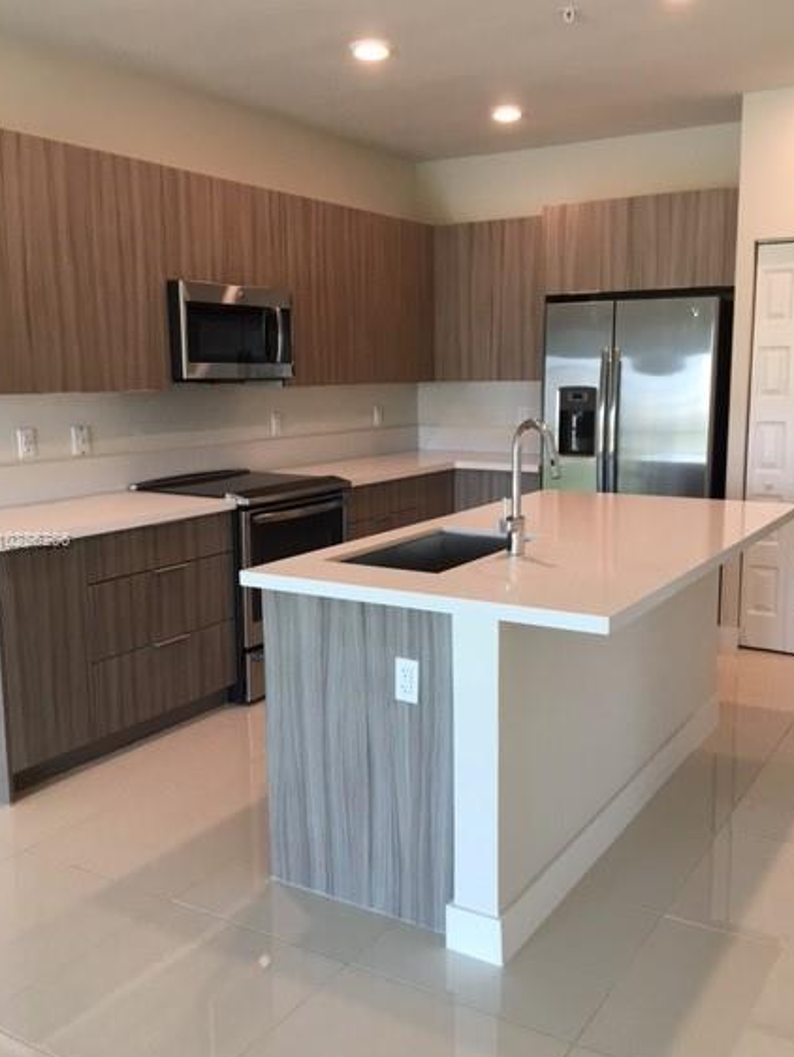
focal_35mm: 33
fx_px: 1008
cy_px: 542
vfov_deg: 55.3
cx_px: 431
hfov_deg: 42.9
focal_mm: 4.15
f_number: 2.2
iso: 32
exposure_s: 1/30
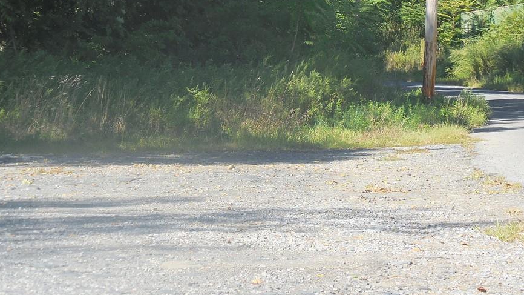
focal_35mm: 192
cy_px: 118
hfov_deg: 11.2
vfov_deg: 6.3
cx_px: 257
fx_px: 2668
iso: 125
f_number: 5.4
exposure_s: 1/250
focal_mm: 26.8
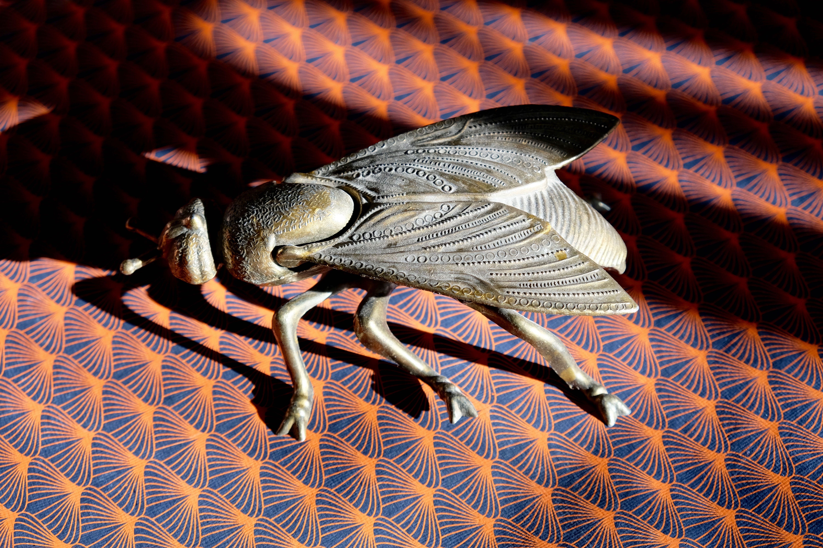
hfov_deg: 35.6
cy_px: 274
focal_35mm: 56
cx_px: 412
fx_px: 1280
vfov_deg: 24.2
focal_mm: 37.4
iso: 400
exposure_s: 1/140
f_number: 5
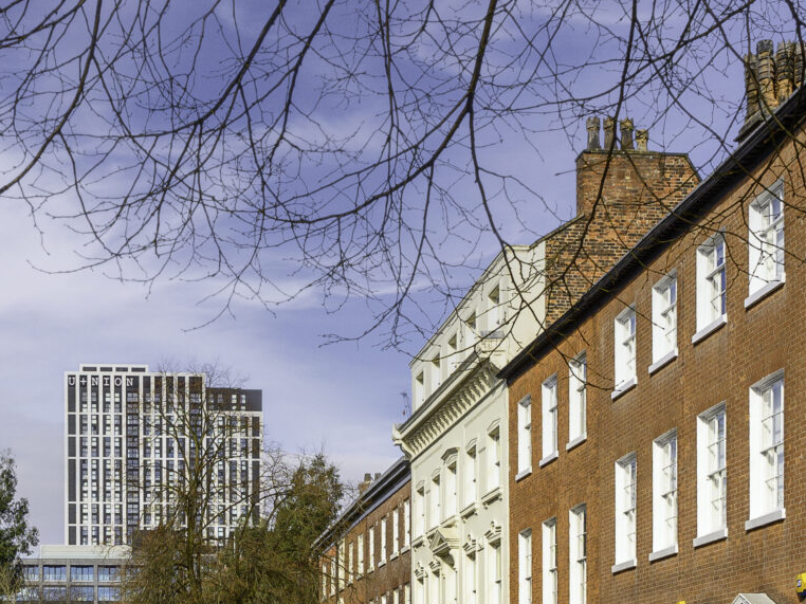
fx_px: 1443
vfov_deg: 23.4
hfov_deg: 30.4
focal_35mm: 62
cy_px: 456
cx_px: 151
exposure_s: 1/500
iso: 400
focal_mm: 24
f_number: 9
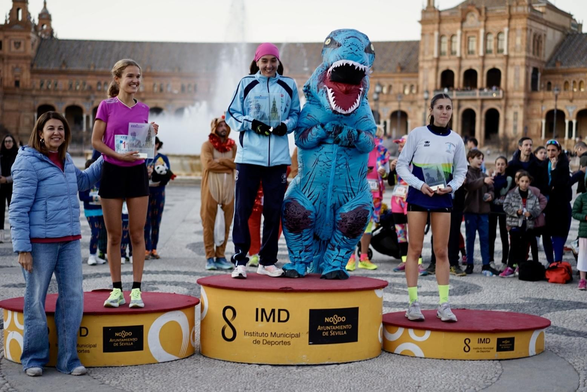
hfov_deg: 36.2
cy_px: 196
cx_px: 294
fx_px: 897
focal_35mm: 55
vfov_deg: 24.7
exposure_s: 1/160
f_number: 2
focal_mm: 55
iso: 160
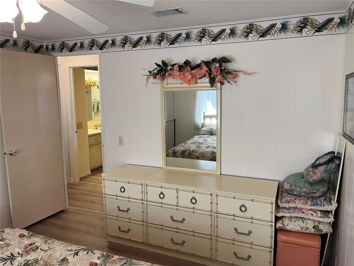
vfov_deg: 53.1
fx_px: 266
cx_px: 177
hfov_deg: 67.3
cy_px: 133
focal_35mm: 26
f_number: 1.6
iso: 80
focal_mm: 5.1
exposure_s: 1/60
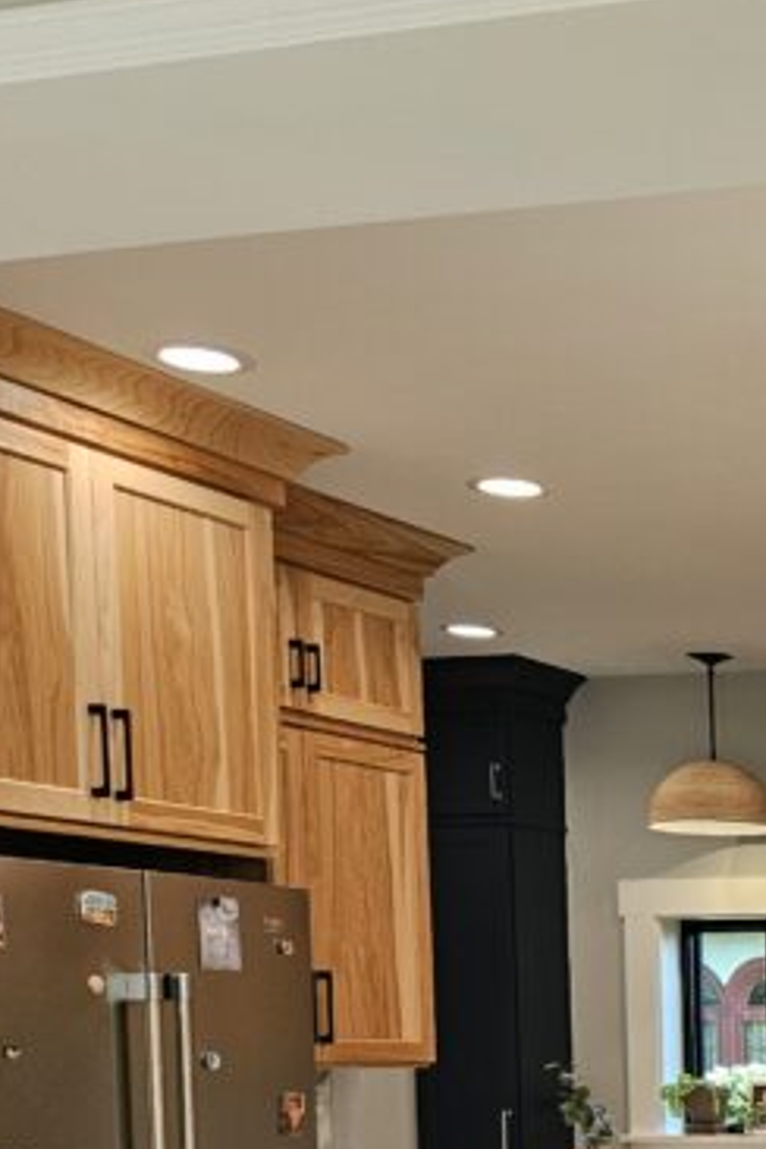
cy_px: 1184
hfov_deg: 16.9
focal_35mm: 67
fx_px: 2138
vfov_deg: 28.0
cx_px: 1369
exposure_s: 1/120
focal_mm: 5.4
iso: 80
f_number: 1.8
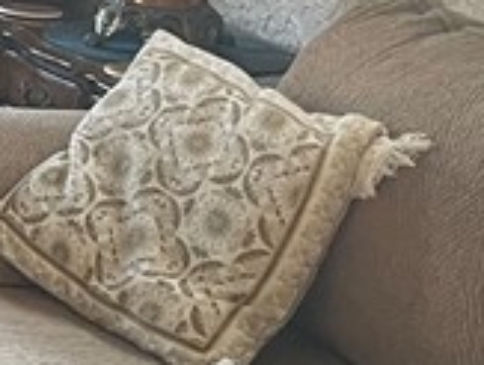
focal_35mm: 163
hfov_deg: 9.7
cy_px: -246
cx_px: -888
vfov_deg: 8.8
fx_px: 2284
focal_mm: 4.2
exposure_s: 1/60
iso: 125
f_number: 1.6
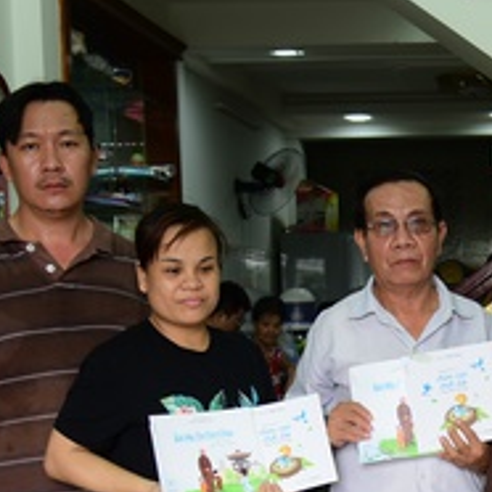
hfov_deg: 18.2
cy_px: 439
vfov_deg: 18.6
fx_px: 1479
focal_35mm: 92
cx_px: 532
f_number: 4
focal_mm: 31
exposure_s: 1/80
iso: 320
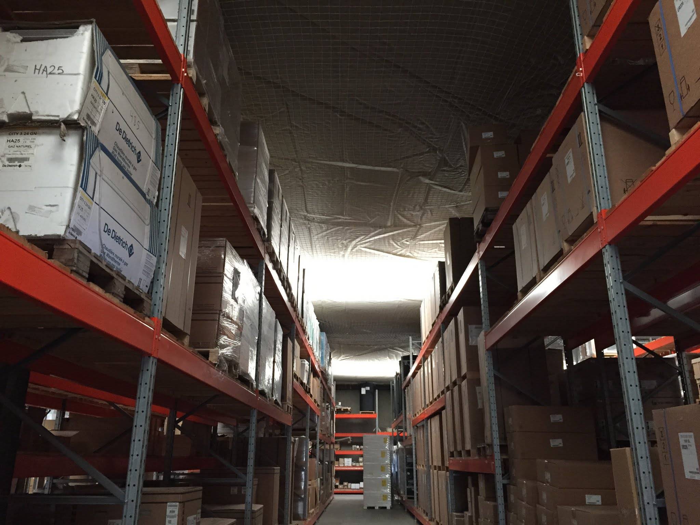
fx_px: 586
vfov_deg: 48.2
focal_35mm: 29
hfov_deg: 61.7
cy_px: 262
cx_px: 350
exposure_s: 1/30
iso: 250
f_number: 2.2
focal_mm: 4.15
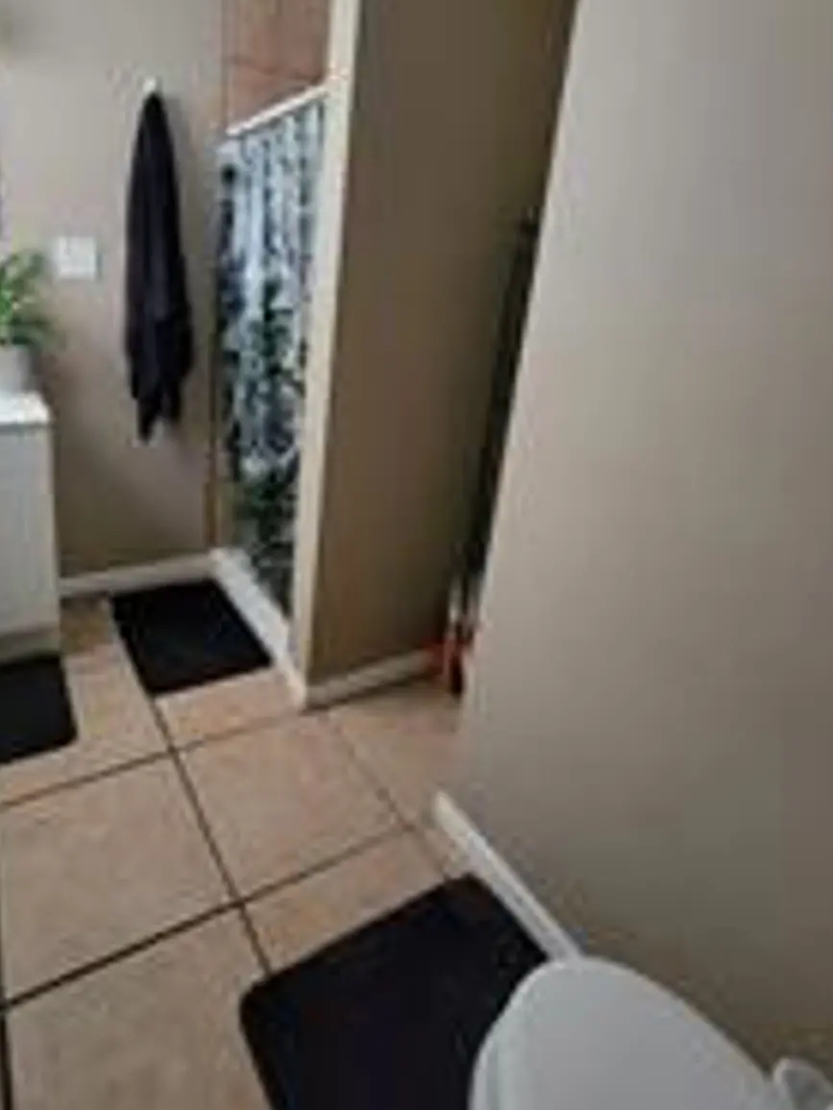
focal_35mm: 18
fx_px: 578
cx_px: 300
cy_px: 446
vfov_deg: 86.7
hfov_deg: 70.1
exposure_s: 1/24
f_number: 2.2
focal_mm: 2.2
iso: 800
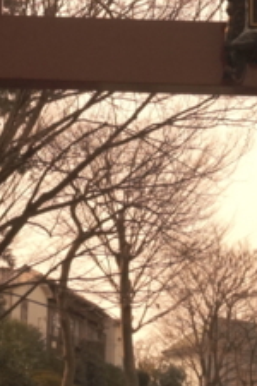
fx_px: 1606
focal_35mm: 150
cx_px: 74
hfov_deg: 9.1
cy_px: -146
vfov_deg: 13.1
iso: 640
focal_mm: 22
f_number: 5.6
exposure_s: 1/4000
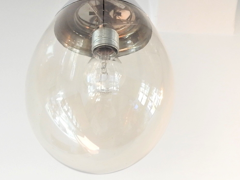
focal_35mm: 34
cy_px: 63
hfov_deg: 52.9
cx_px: 160
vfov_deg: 41.3
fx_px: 236
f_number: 3.7
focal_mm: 4.5
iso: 125
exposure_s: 1/250
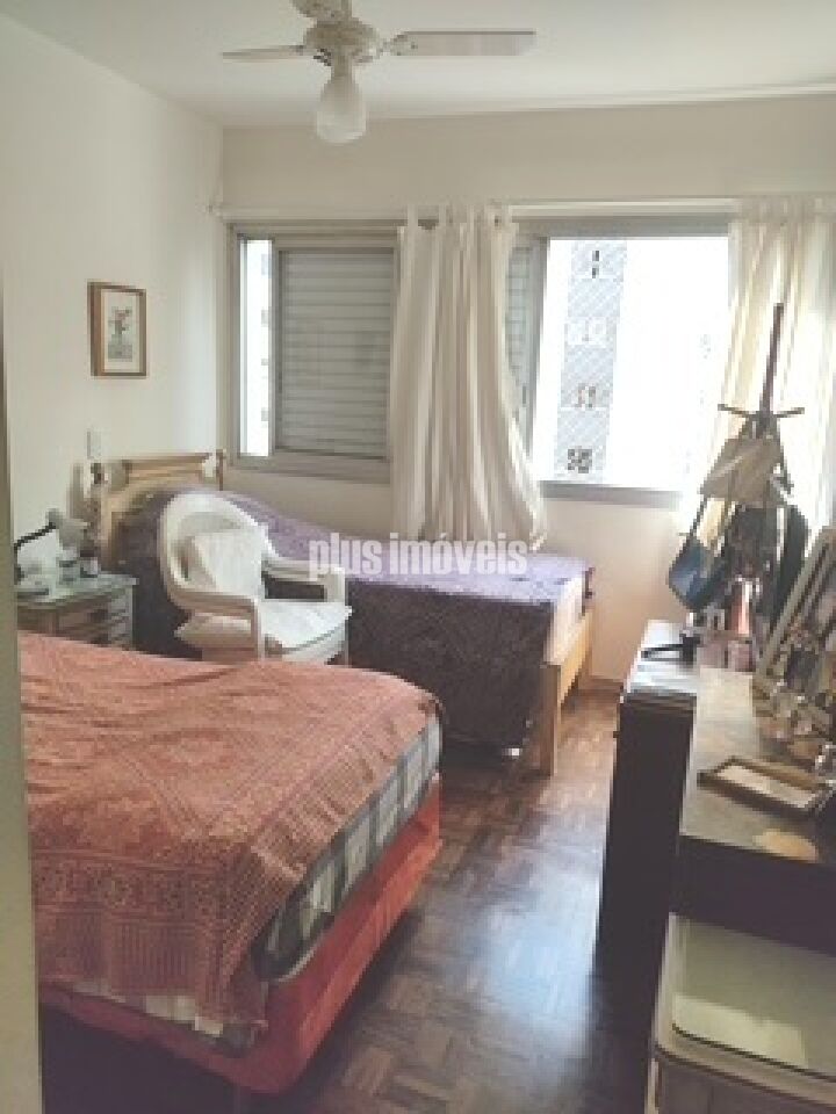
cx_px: 418
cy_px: 557
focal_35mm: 26
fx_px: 837
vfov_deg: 67.3
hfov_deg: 53.1
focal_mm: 4.74
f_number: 1.79
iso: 100
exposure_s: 1/209
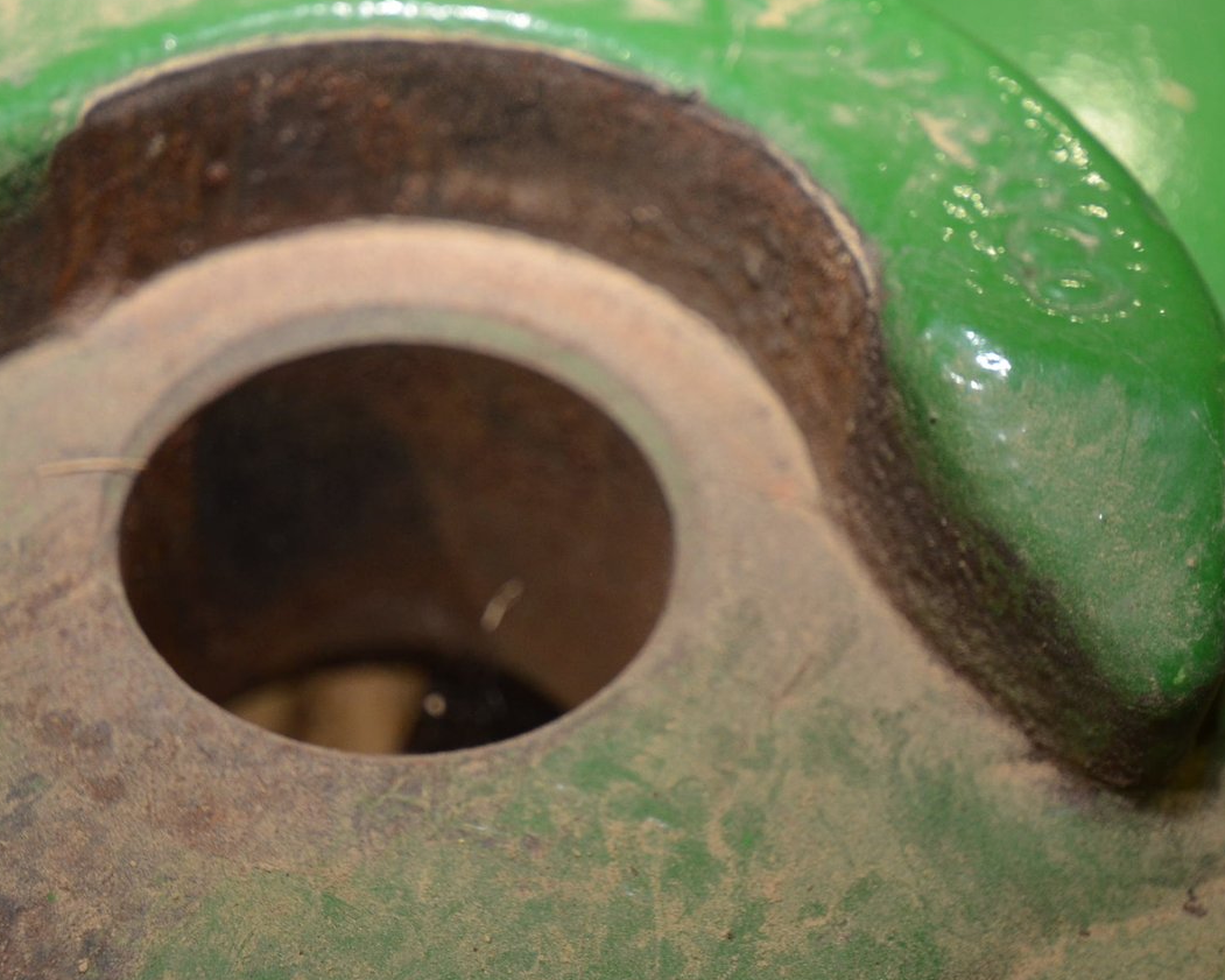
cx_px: 469
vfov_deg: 27.6
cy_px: 439
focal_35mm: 55
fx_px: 1994
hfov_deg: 34.0
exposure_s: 1/60
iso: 560
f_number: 4.5
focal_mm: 24
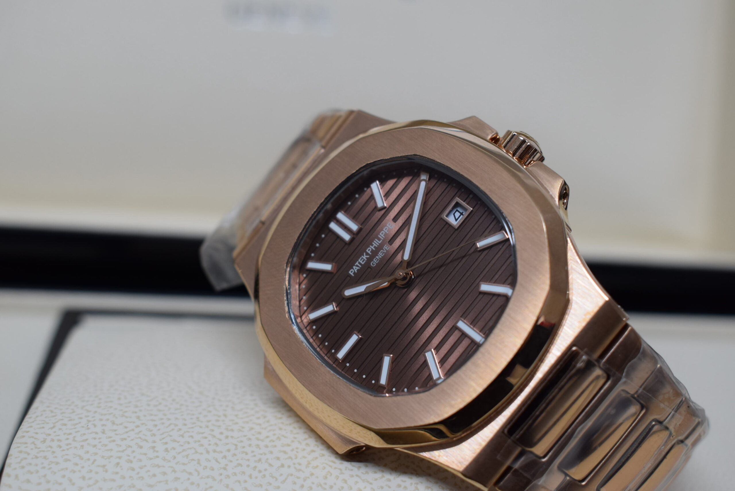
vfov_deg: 26.5
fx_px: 1042
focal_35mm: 51
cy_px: 246
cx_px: 368
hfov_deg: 38.9
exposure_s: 1/30
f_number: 7.1
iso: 400
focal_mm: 34
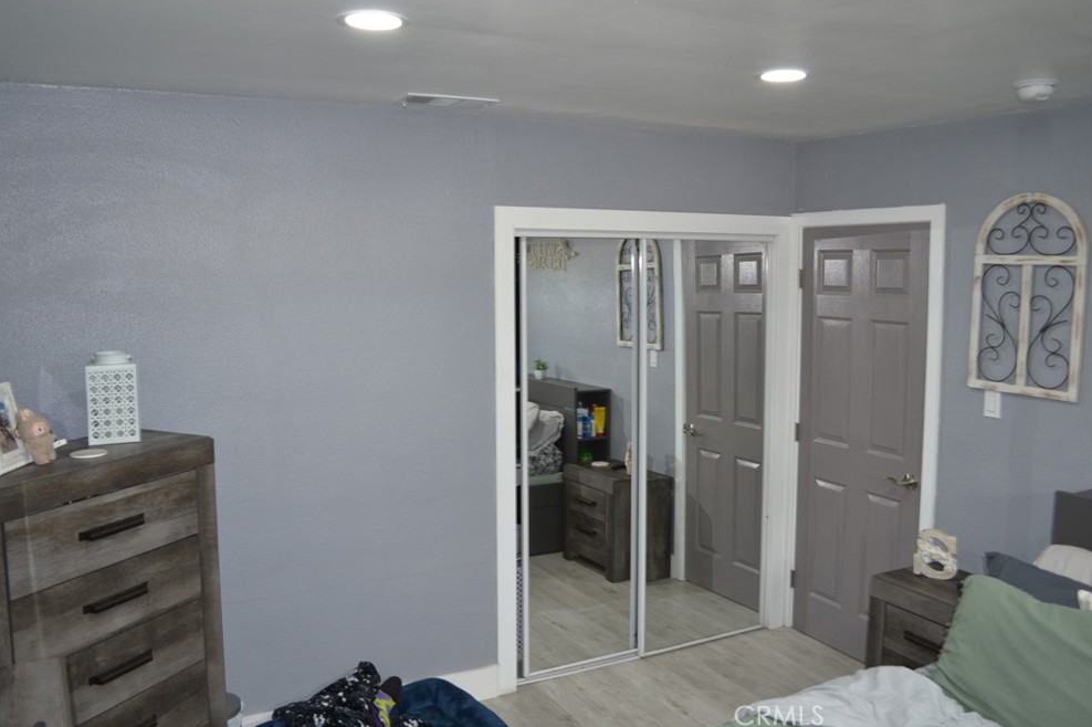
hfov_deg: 65.5
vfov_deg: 46.4
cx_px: 532
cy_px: 354
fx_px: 849
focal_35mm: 28
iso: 250
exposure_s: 1/30
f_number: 3.5
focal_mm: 18
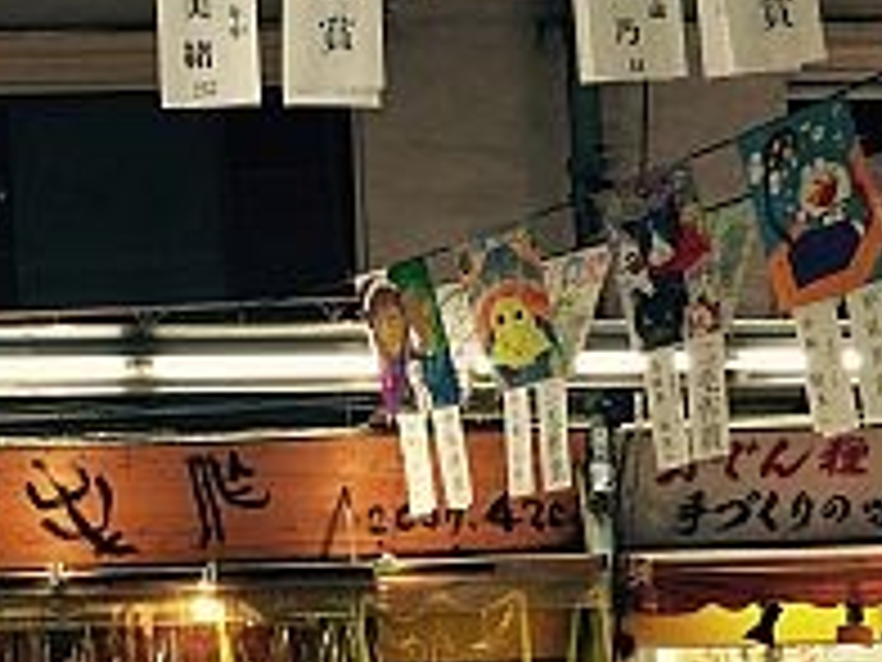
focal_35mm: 74
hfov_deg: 26.3
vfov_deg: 19.8
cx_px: 342
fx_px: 1885
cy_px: 498
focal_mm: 4.15
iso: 32
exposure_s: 1/15
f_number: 2.2
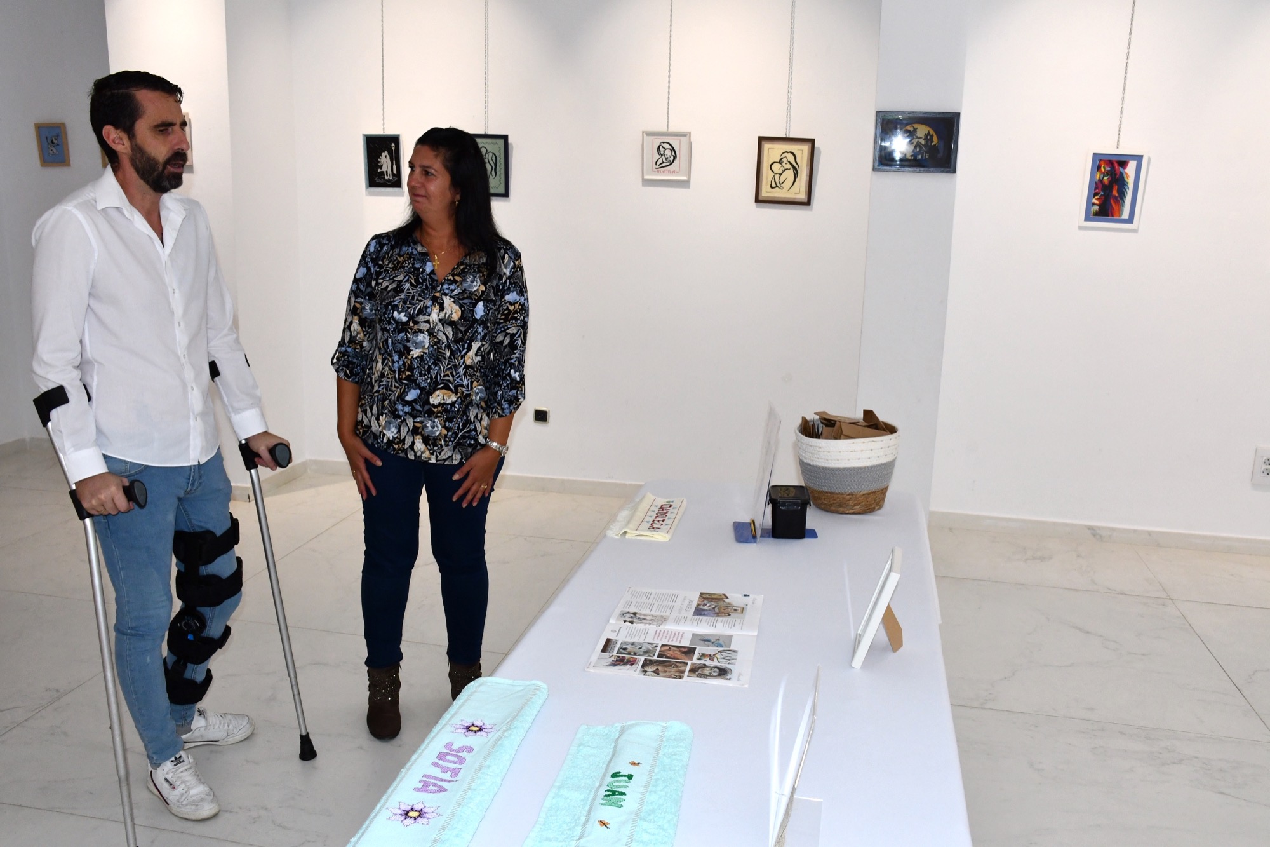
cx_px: 635
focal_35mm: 30
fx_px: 1058
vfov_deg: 43.6
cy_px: 424
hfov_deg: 61.9
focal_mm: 20
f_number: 11
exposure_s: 1/250
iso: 1250
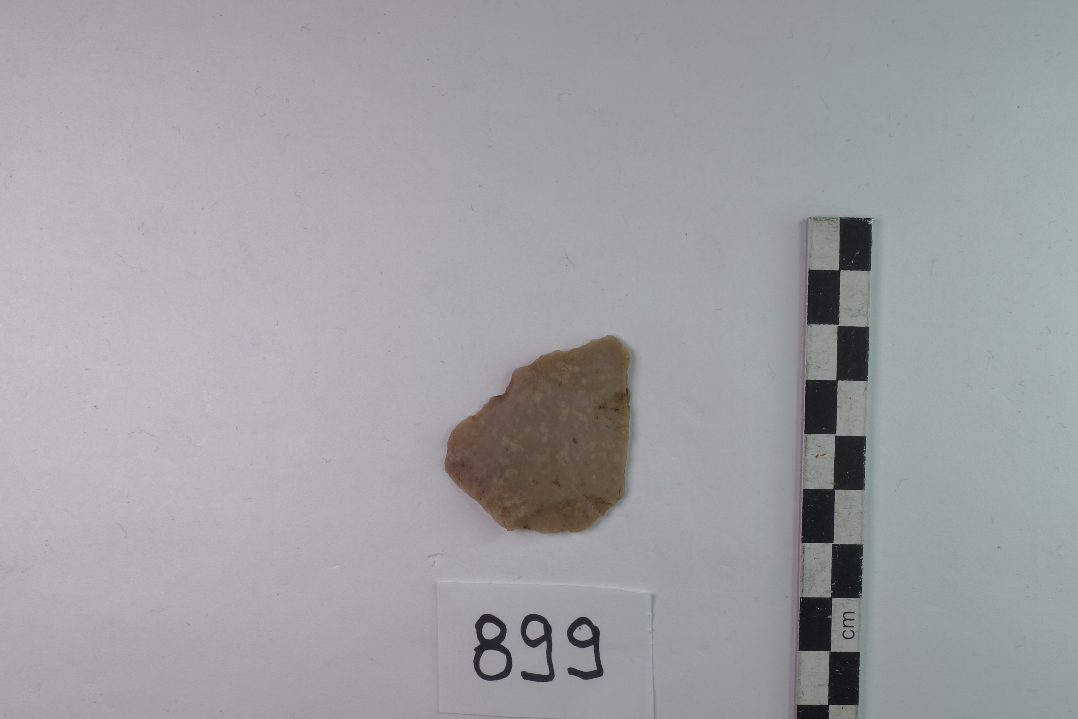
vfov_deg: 29.6
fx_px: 1347
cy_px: 482
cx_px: 558
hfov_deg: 43.6
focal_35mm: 45
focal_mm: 12.32
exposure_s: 1/15
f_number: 11
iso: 125
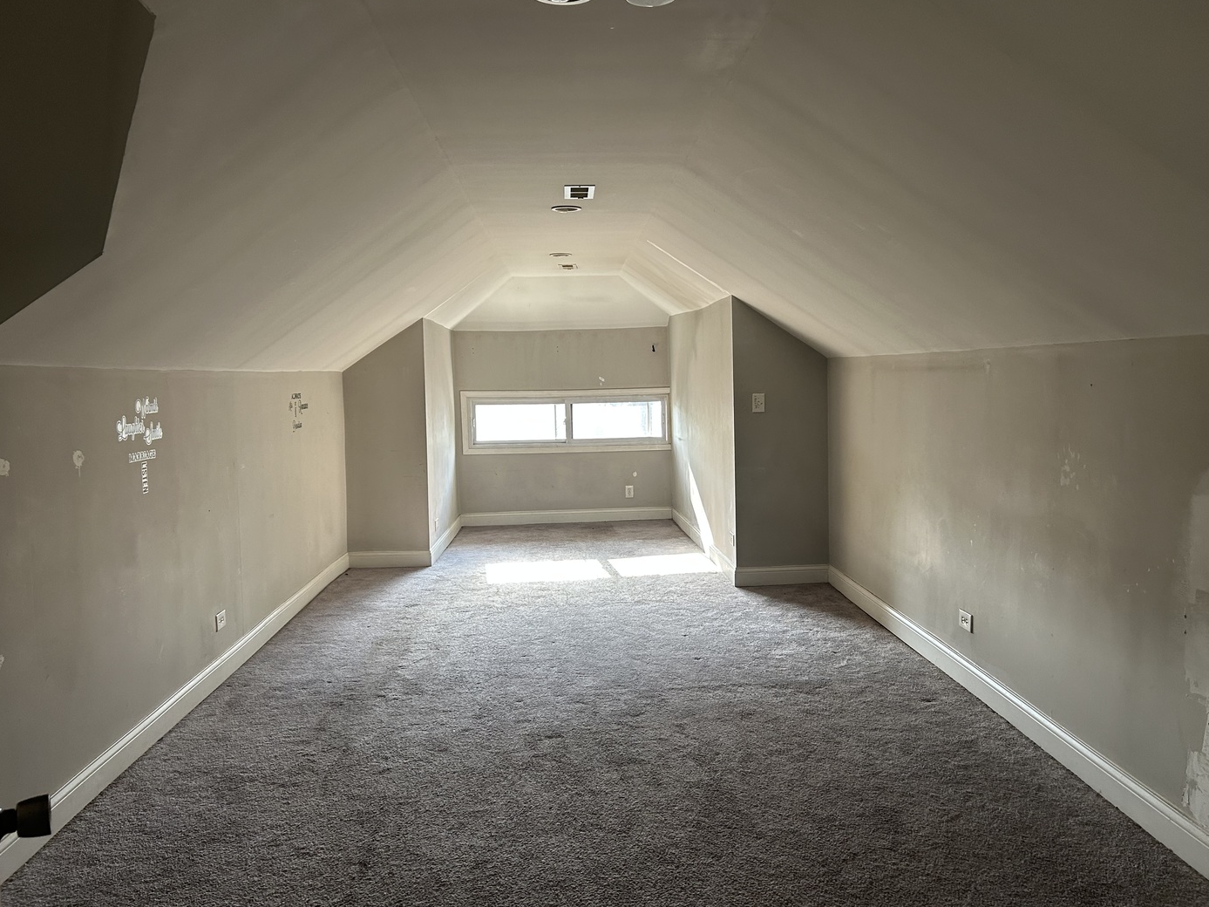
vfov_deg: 51.3
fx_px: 943
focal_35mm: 27
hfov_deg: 65.3
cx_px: 621
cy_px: 446
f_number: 1.5
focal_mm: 5.7
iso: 125
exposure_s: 1/111
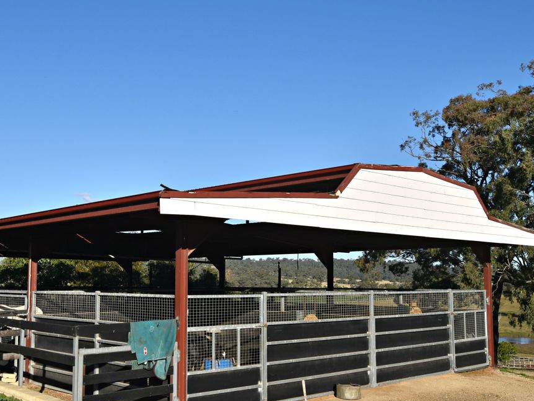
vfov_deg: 33.6
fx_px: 663
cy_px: 221
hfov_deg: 43.6
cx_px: 208
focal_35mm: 43
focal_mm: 20
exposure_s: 1/200
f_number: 10
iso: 100
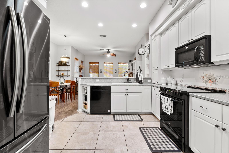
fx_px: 102
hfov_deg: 96.7
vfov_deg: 73.7
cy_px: 76
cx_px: 114
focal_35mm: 16
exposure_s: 2
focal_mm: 16
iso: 400
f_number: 8
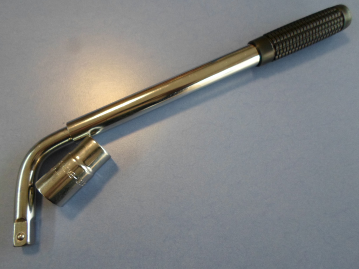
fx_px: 259
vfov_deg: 54.9
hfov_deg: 69.4
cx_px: 180
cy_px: 134
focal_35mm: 25
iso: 120
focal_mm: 4.5
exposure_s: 1/30
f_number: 2.5
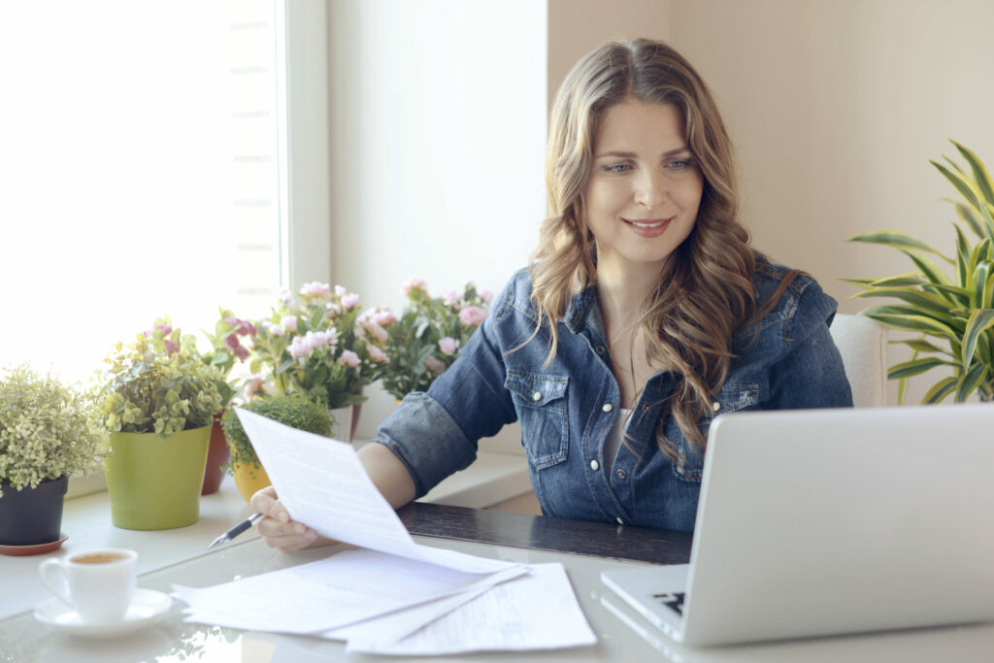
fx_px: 1381
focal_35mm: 50
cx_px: 497
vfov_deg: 27.0
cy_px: 332
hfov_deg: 39.6
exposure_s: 1/125
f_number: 2.8
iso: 320
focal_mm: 50
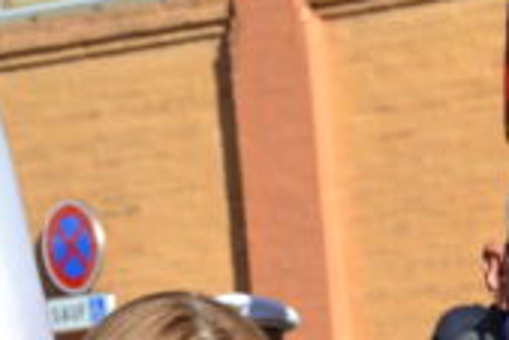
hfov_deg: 5.3
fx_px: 5448
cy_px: 391
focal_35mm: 385
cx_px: 946
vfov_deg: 3.6
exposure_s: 1/200
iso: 100
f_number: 7.1
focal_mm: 62
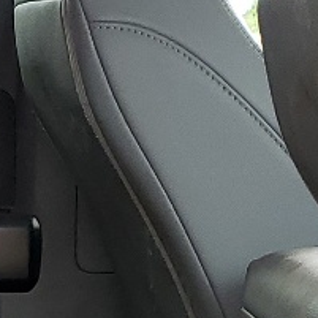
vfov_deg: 9.4
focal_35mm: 183
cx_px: -49
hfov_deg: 9.4
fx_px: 1902
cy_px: 427
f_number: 1.5
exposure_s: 1/250
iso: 50
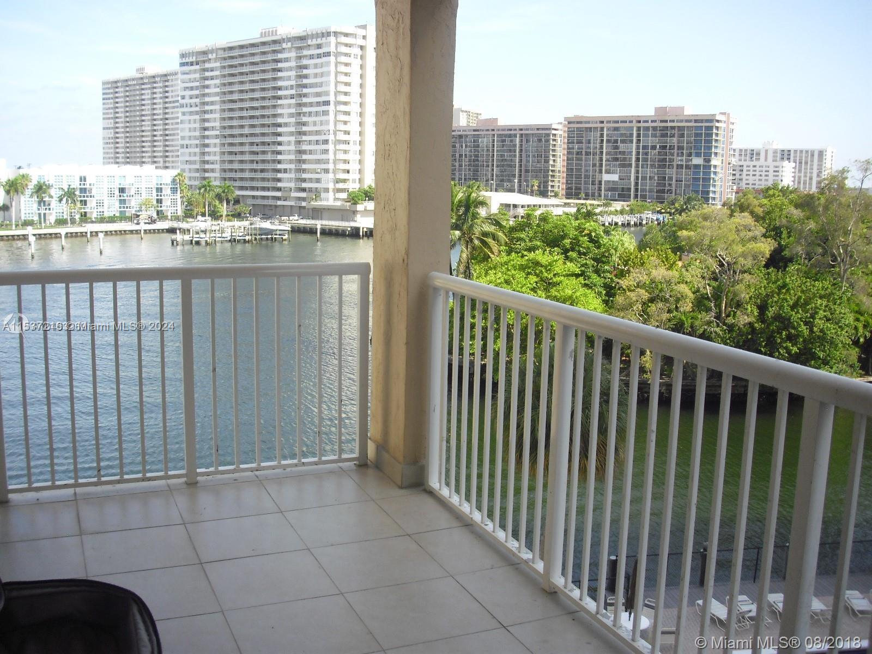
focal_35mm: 38
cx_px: 436
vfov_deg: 37.7
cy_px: 327
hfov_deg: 49.0
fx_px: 957
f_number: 8
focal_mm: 6.2
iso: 100
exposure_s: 1/100
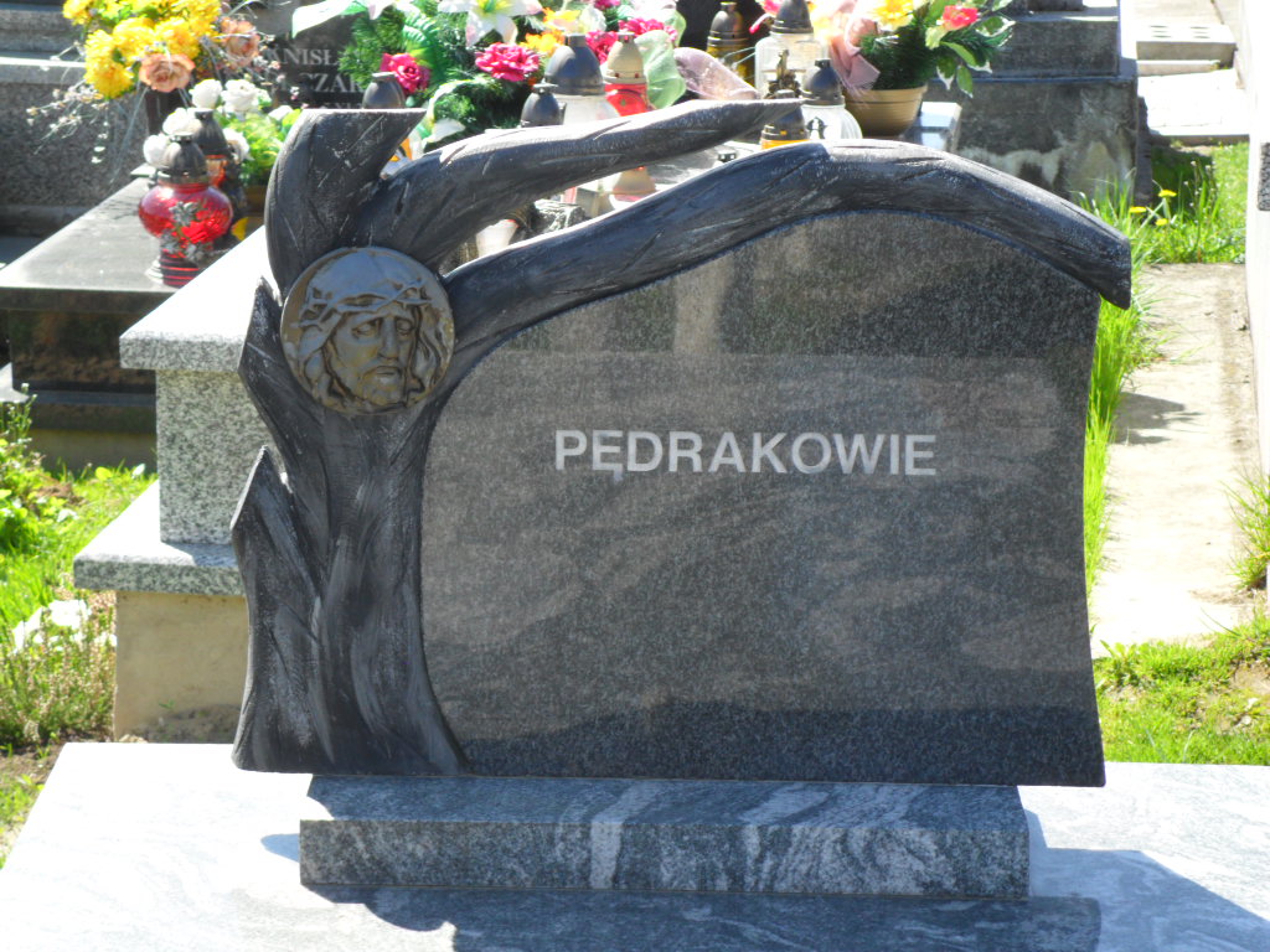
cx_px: 635
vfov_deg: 13.7
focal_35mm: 108
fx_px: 3962
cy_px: 476
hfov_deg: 18.2
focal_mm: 19.6
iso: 100
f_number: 5
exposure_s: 1/125
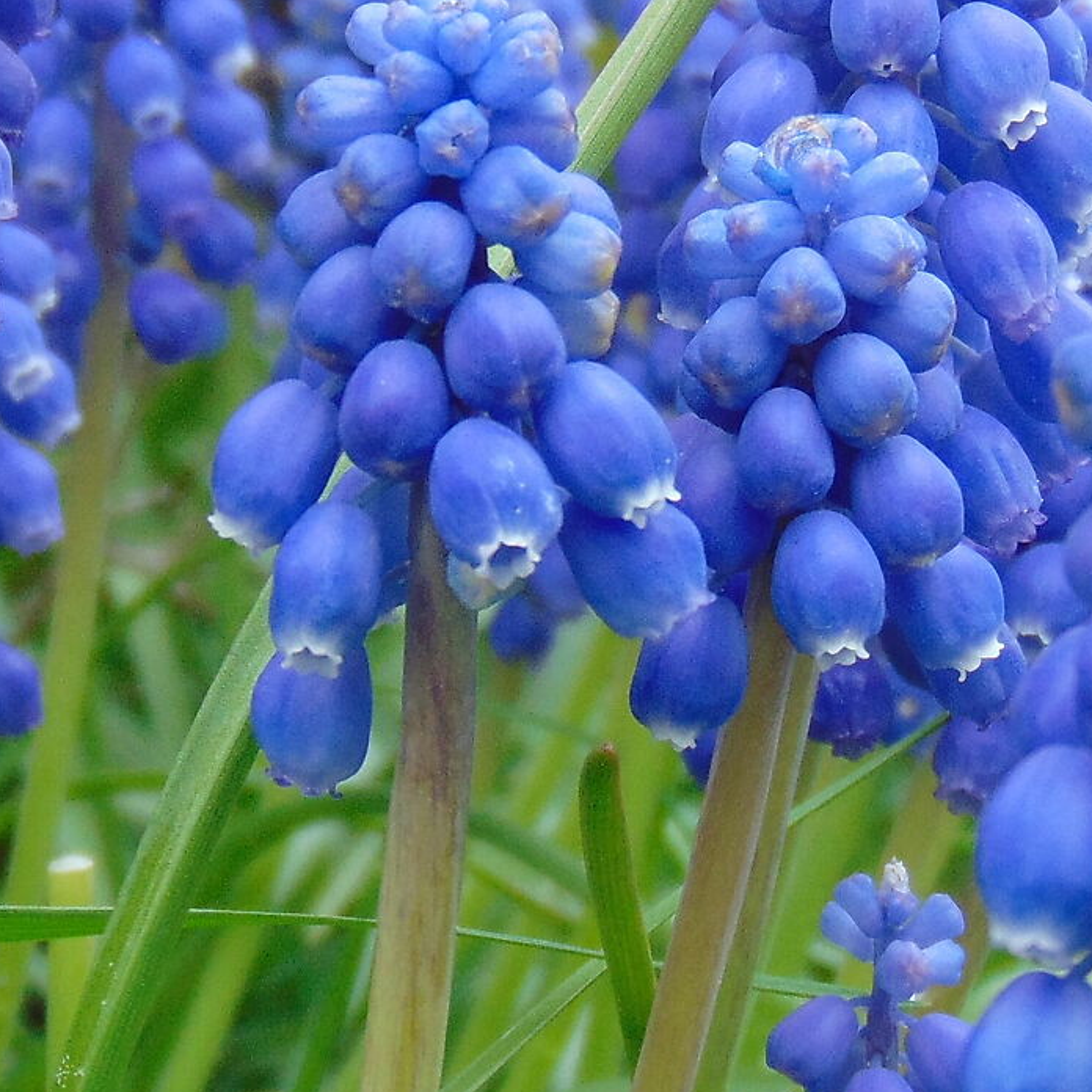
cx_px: 270
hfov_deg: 13.6
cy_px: 493
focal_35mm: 128
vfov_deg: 13.6
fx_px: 4568
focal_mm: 7.6
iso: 80
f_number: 3.3
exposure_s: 1/250
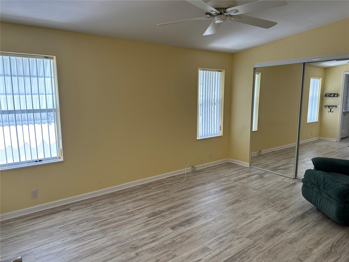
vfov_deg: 56.8
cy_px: 131
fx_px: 242
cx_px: 174
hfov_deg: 71.6
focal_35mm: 24
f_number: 1.78
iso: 125
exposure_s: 1/120
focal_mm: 6.86
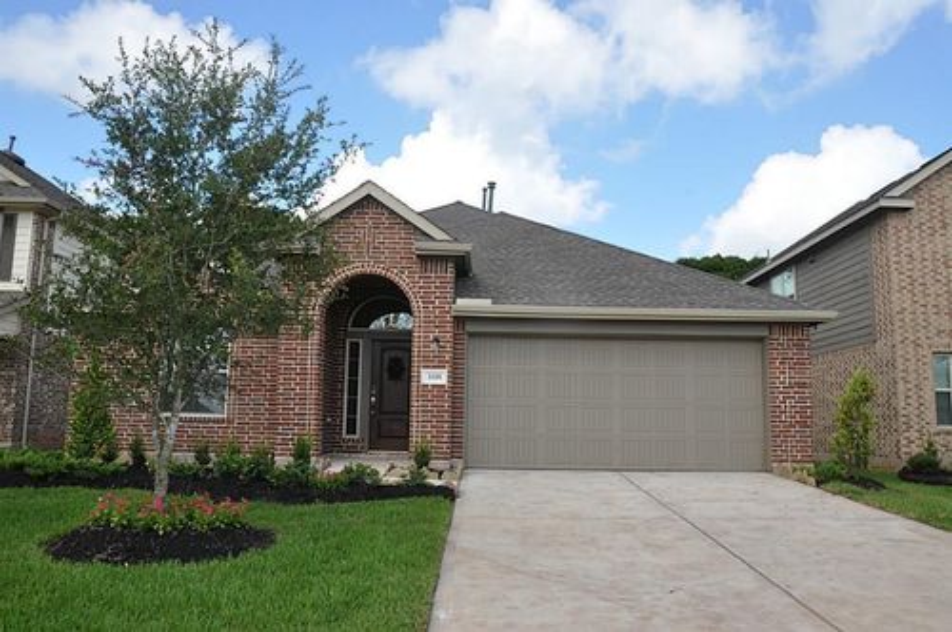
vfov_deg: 41.6
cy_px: 316
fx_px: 832
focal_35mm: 32
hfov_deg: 59.6
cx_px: 476
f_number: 10
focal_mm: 21
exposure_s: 1/200
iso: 200
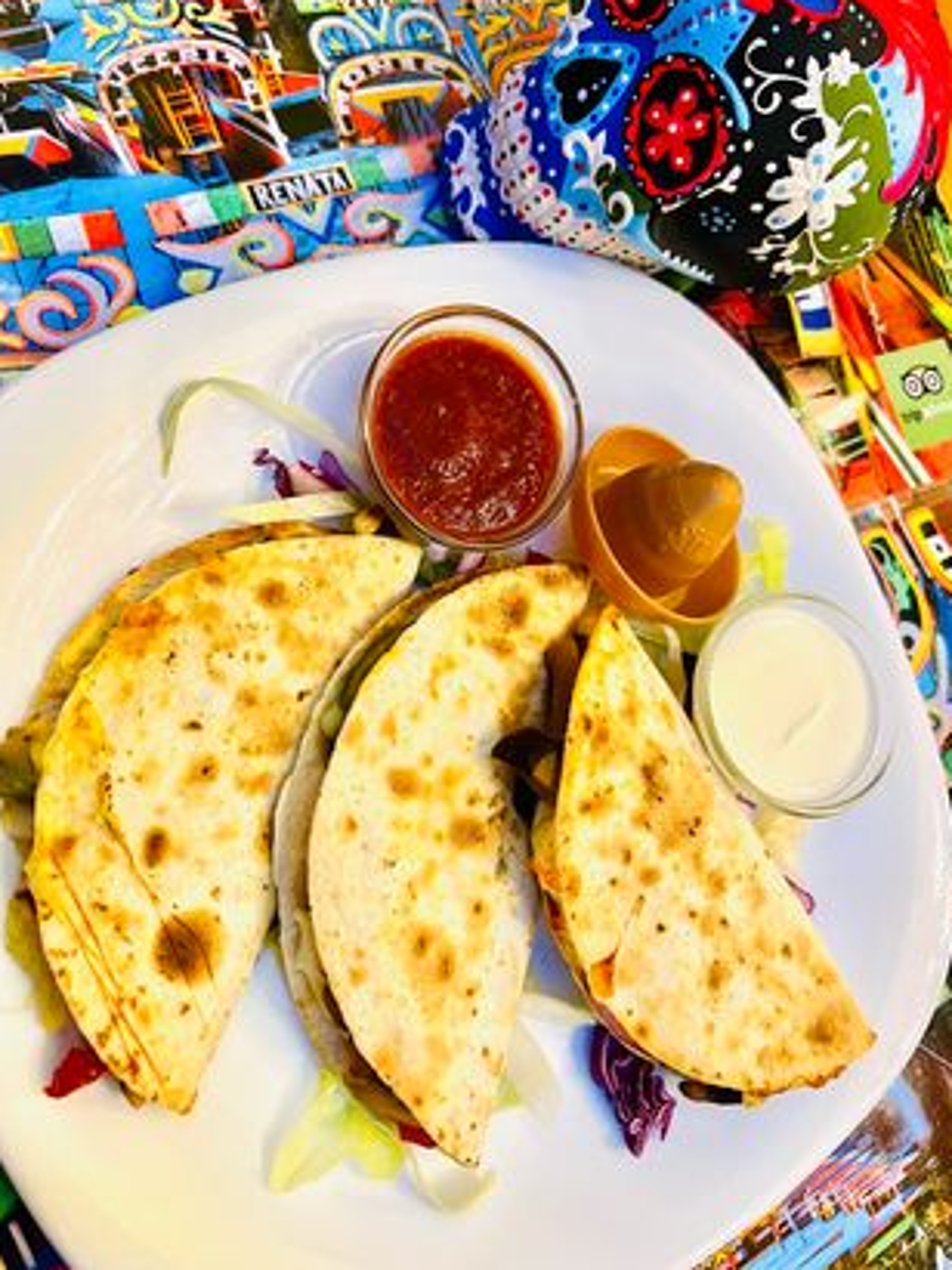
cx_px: 467
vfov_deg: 65.3
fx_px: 991
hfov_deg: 51.3
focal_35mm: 27
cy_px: 620
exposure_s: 1/50
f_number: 1.5
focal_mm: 5.7
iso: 400
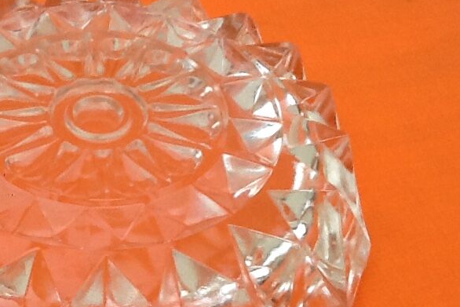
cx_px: 89
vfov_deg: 18.2
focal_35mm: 75
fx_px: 959
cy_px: 199
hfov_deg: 26.5
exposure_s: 1/120
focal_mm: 2.03
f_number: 2.4
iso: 50
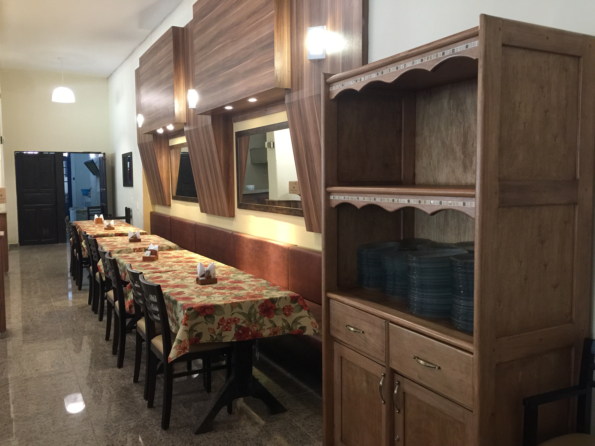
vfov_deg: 48.2
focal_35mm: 29
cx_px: 298
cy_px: 223
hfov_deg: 61.7
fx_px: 498
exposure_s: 1/10
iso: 100
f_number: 2.2
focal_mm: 4.15
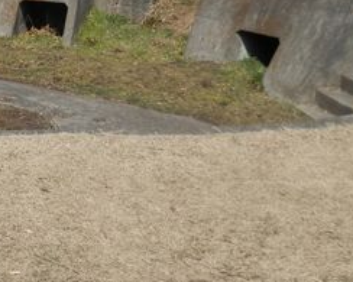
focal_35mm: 80
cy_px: -14
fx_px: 835
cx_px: -20
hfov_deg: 22.7
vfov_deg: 18.6
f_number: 8.7
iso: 80
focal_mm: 4.5
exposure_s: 1/200
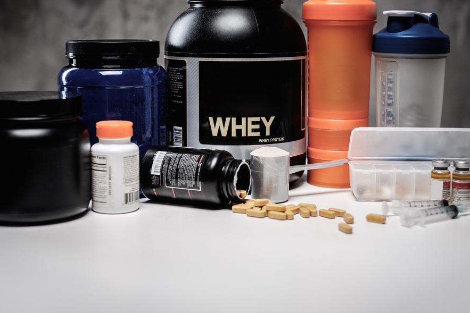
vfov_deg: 22.6
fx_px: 783
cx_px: 235
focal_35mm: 60
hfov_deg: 33.4
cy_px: 146
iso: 200
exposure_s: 1/180
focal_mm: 35
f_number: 2
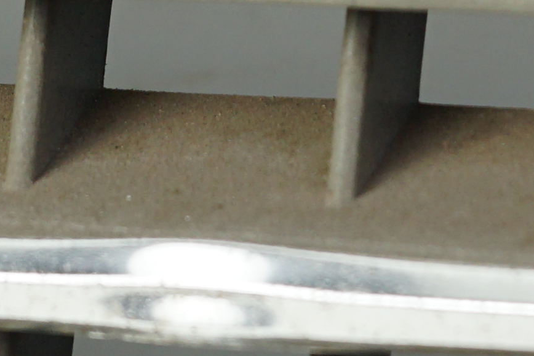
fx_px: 7180
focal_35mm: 484
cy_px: -394
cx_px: 454
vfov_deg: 2.8
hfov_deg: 4.3
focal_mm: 70
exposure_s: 1/160
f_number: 8
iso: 200
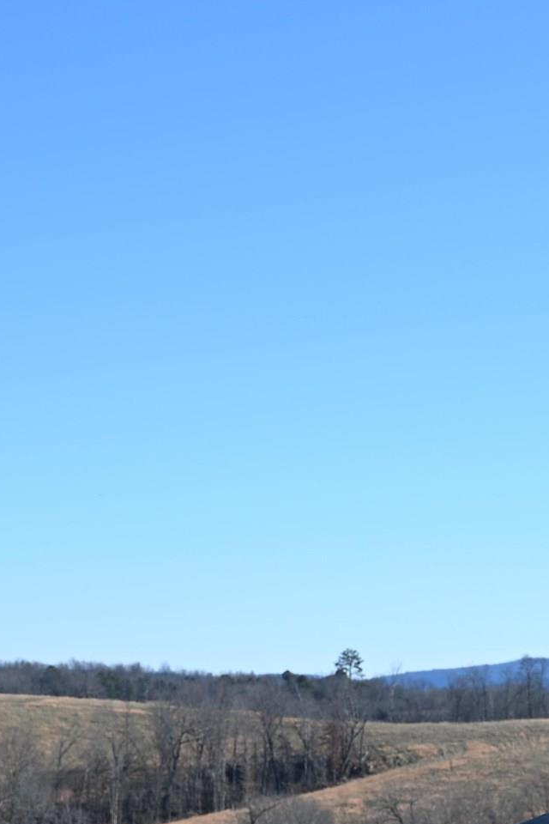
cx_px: 293
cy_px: 617
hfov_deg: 12.2
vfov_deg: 18.2
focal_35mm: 112
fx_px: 2562
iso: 100
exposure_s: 1/320
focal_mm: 35
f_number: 6.3
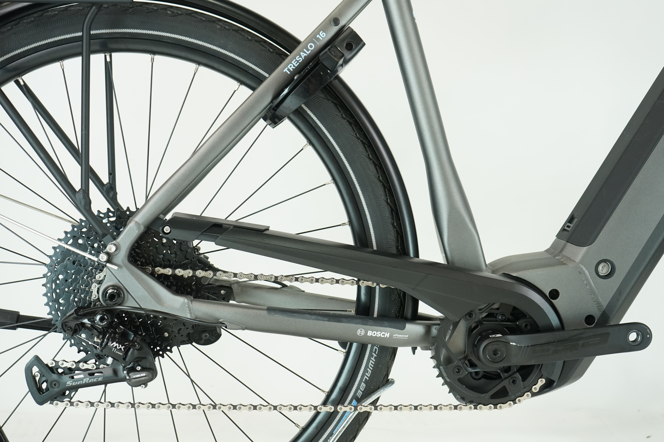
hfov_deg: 41.9
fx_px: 867
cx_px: 332
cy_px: 221
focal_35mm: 47
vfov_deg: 28.6
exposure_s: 1/200
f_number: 5
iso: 1600
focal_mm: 47
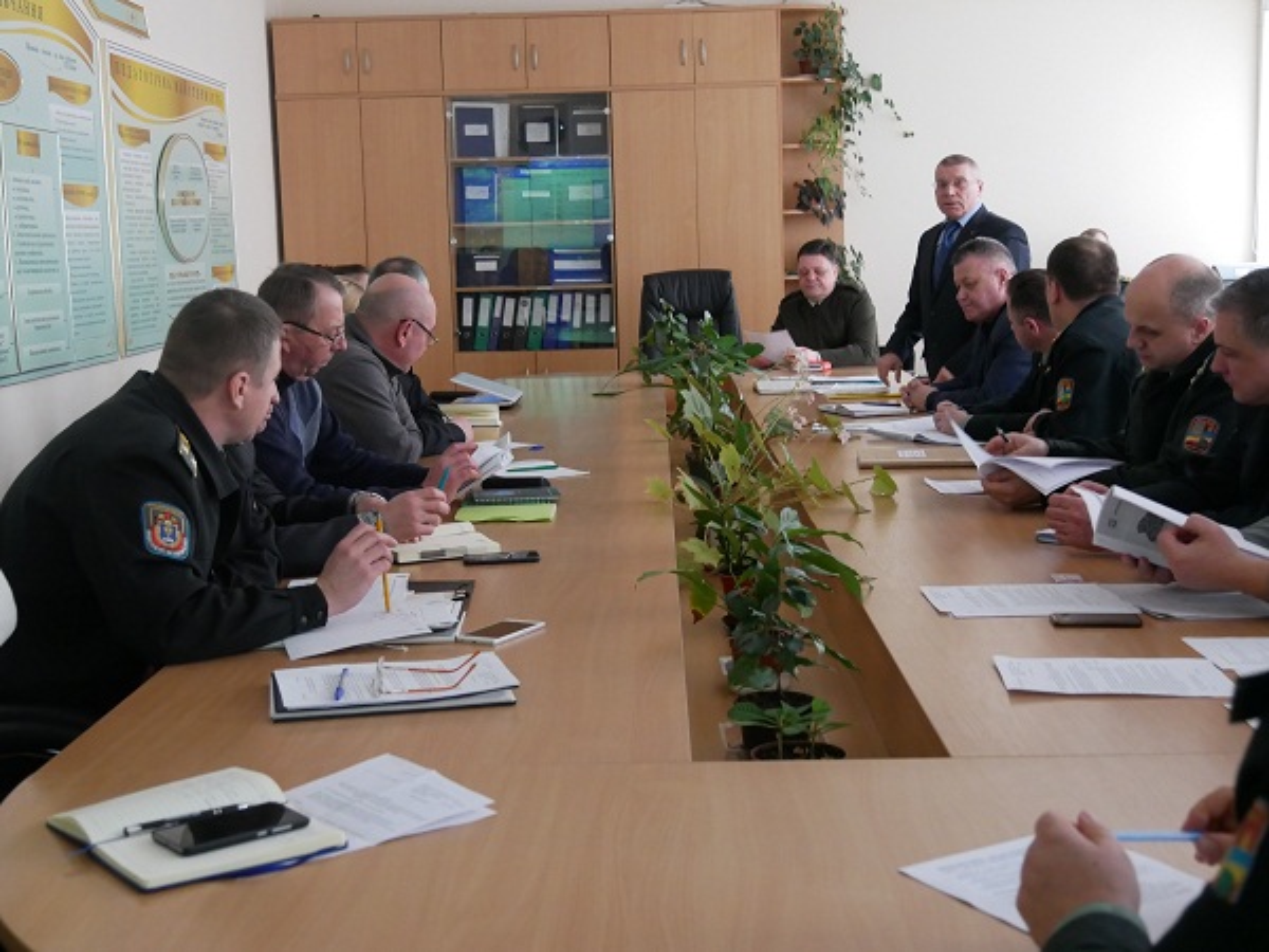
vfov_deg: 30.3
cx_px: 634
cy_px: 476
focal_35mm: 48
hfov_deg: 39.7
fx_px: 1760
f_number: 4.1
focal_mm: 24
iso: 2500
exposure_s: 1/60
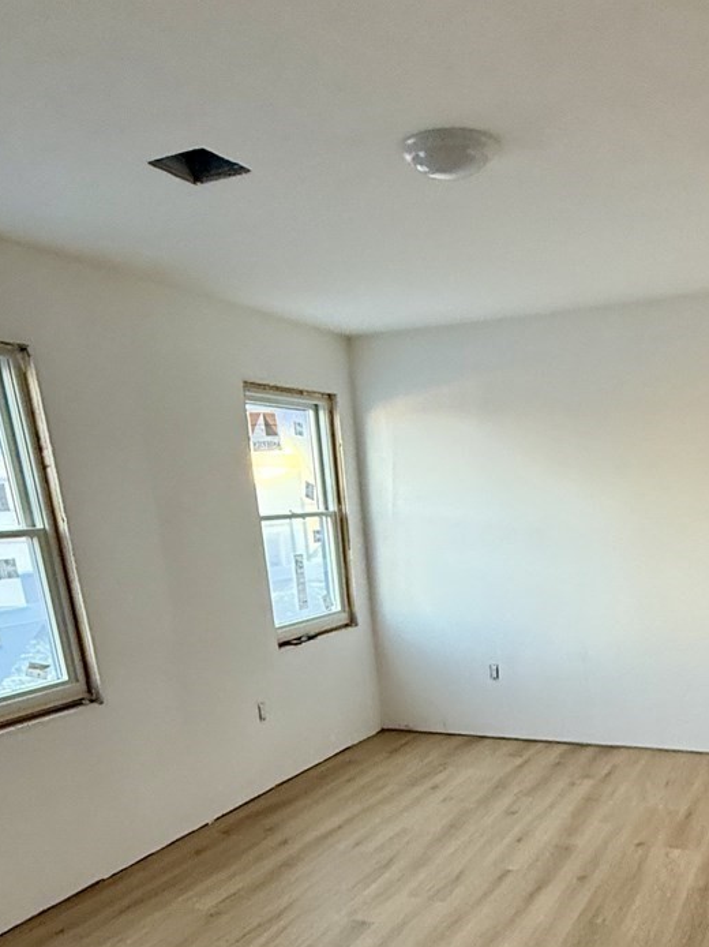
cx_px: 492
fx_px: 847
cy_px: 806
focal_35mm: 31
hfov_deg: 44.5
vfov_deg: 53.0
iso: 250
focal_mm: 2.22
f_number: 2.2
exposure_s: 1/120
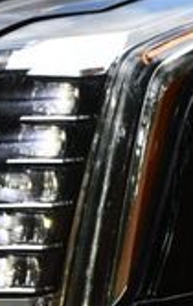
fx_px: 4408
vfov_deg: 4.0
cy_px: 169
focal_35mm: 526
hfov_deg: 2.5
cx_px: -53
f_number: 7.1
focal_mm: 90
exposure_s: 1/250
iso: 200
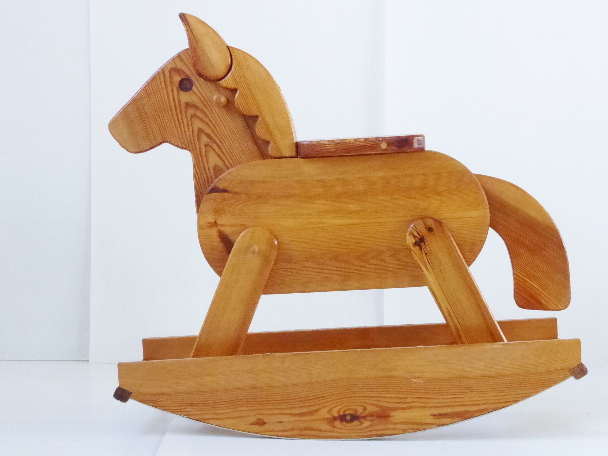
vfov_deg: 17.4
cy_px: 228
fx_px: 1493
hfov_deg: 23.0
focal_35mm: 85
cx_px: 304
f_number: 5.1
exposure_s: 1/50
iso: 800
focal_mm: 14.2
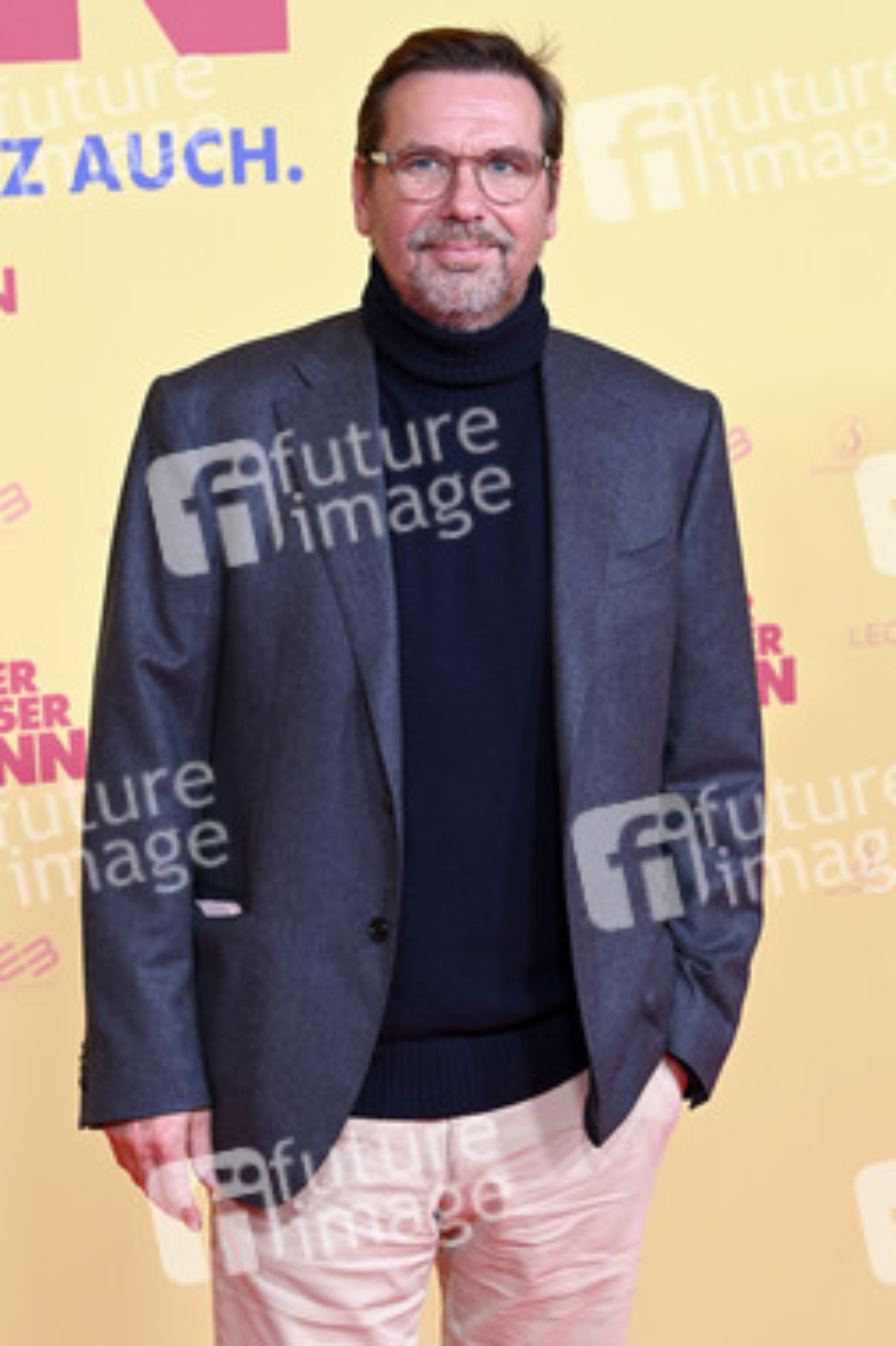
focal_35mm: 79
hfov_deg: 17.3
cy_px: 669
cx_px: 432
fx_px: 2952
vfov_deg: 25.7
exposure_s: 1/160
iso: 500
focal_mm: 75
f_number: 5.6
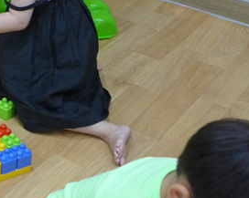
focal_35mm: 92
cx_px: -38
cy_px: 14
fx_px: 677
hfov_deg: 19.7
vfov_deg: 16.4
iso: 800
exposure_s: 1/320
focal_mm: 7.9
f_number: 1.7
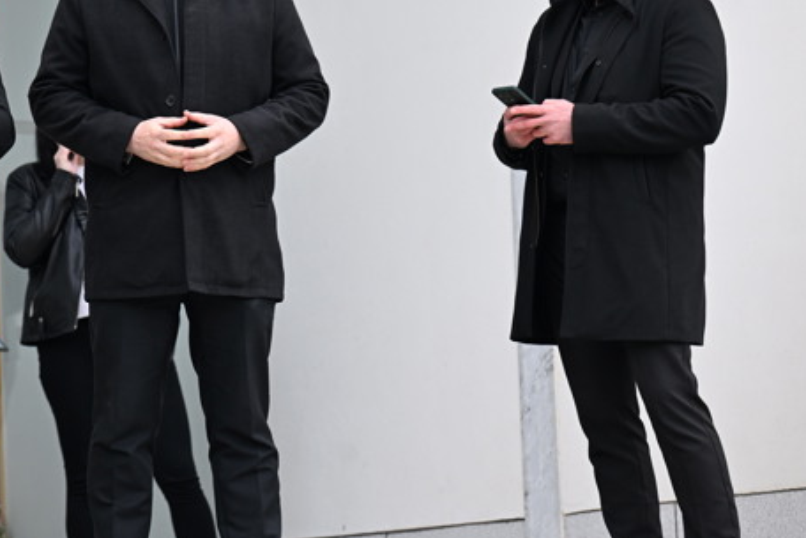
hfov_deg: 7.8
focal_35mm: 265
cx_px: 251
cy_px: 207
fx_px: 5933
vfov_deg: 5.2
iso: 1000
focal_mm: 175
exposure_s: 1/800
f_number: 5
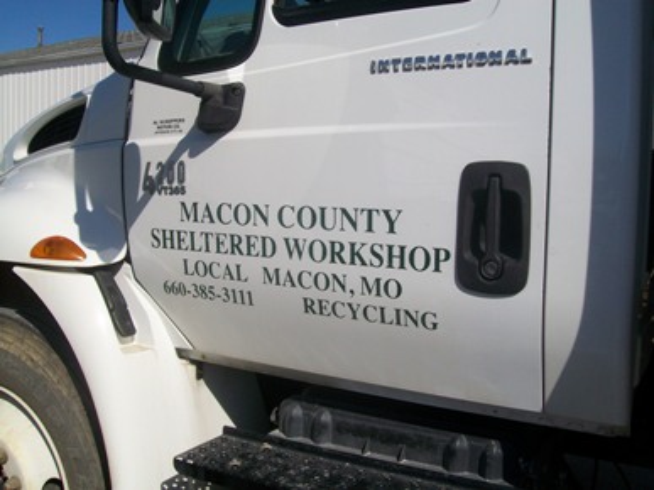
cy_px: 245
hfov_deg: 51.4
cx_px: 327
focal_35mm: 36
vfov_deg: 39.6
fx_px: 680
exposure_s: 1/1000
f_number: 4.8
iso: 64
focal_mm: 6
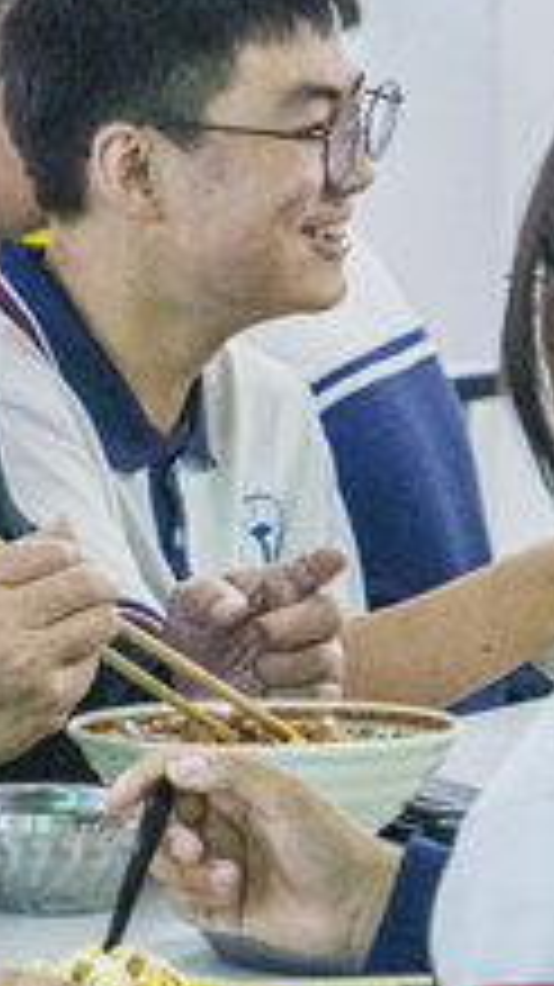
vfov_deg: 6.1
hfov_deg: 3.4
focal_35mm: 355
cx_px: -212
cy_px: 414
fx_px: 9282
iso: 6400
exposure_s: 1/160
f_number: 7.1
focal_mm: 106
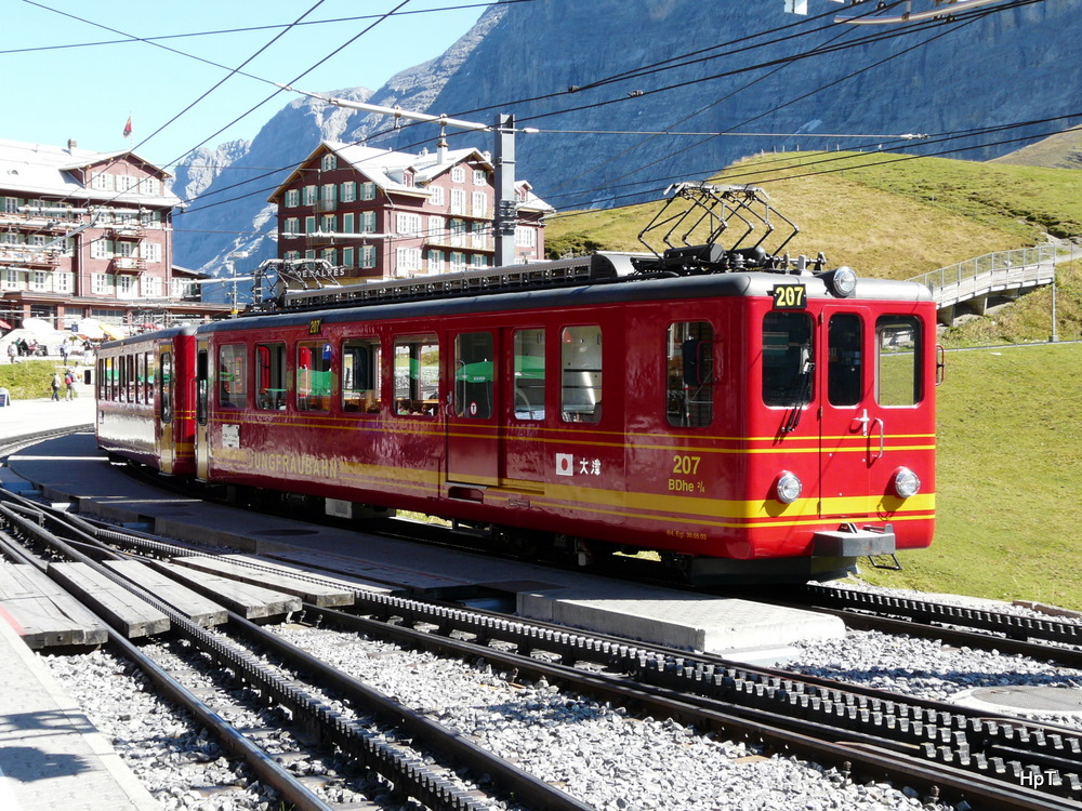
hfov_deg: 37.5
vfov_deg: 28.6
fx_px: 1594
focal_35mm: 51
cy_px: 406
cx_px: 541
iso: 100
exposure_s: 1/200
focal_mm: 8.3
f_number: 5
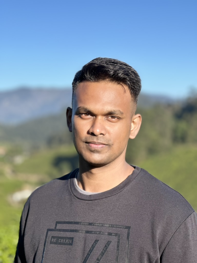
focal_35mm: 77
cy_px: 132
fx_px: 584
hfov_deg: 19.1
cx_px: 98
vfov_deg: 25.3
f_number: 2.8
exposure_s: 1/428
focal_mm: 9
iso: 32
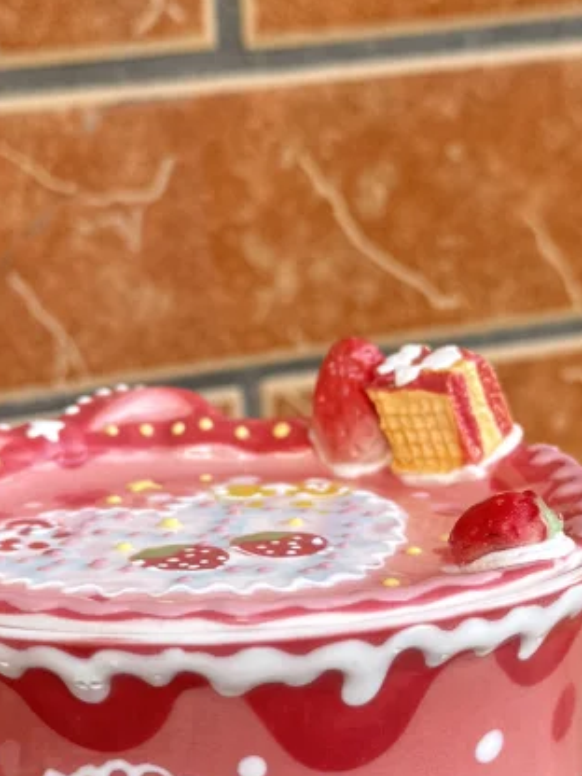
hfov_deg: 17.8
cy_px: 459
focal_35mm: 83
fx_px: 1861
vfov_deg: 23.5
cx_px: 252
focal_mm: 6.76
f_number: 1.78
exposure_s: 1/121
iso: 80
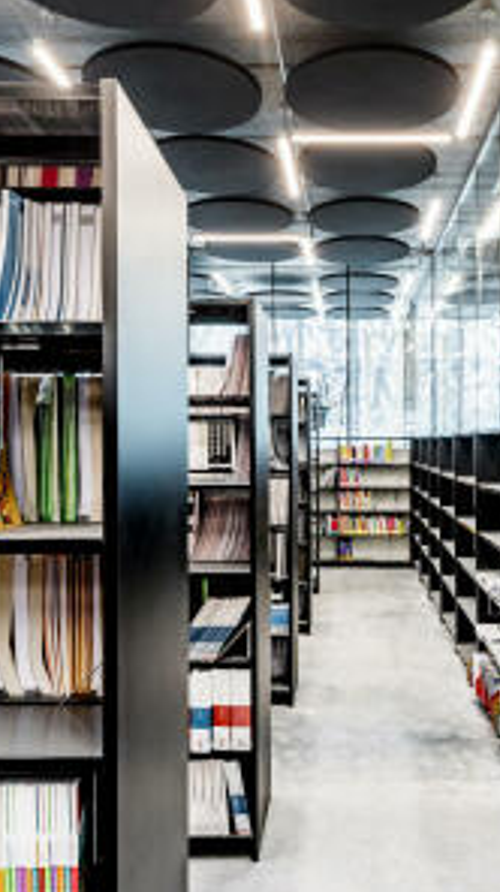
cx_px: 369
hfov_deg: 35.8
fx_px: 756
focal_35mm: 32
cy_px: 428
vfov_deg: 61.0
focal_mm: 20
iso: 160
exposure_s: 1/1.67
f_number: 13
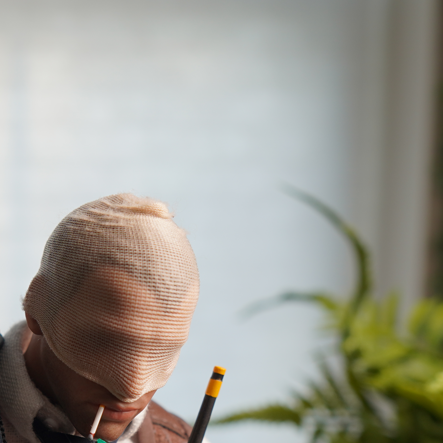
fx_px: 869
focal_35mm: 60
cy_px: 351
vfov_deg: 28.0
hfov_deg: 27.4
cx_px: 33
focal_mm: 16
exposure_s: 1/100
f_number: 4
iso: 100
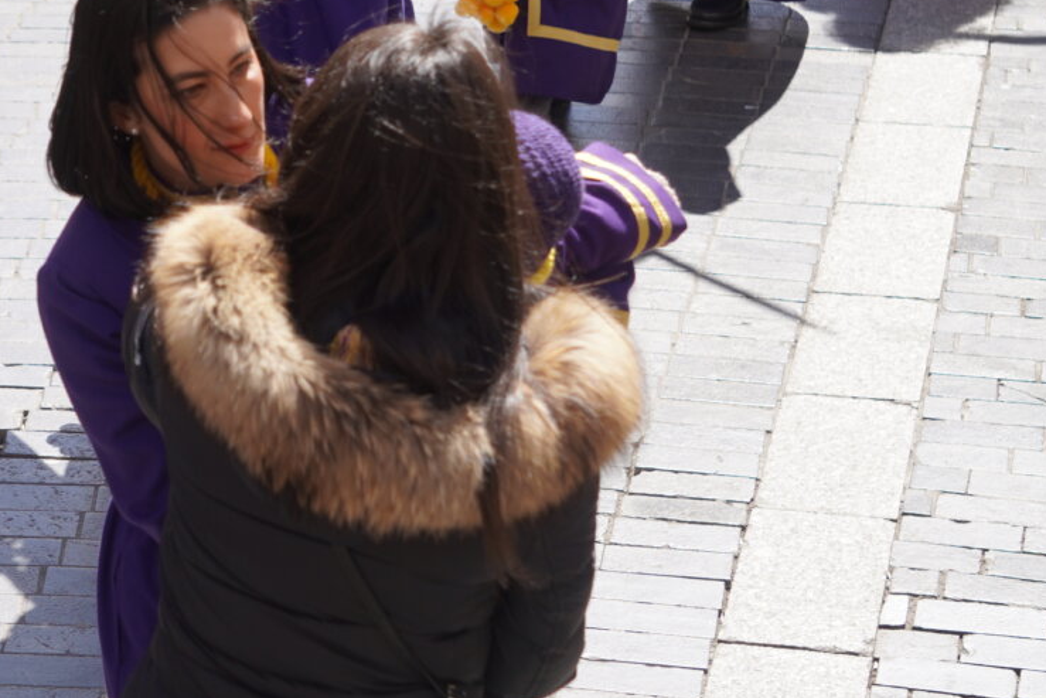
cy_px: 209
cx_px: 260
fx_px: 4152
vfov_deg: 9.6
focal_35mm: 143
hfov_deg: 14.3
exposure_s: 1/320
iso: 100
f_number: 5
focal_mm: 55
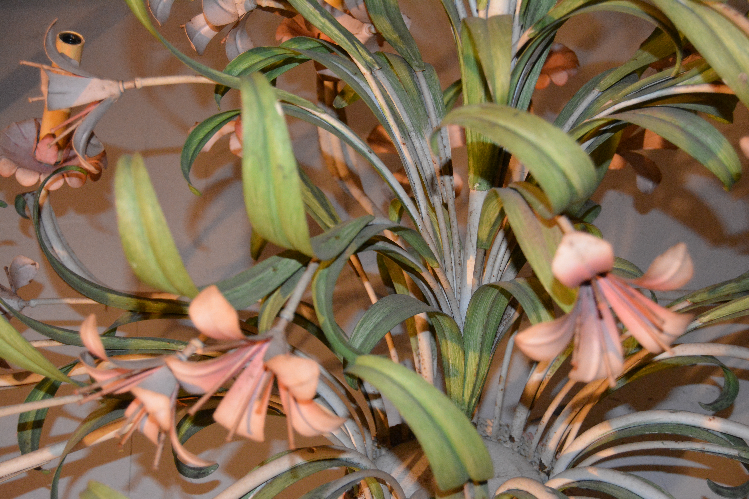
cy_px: 250
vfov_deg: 20.2
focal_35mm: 68
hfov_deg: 29.9
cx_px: 374
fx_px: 1404
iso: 3200
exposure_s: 1/60
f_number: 5.3
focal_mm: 45
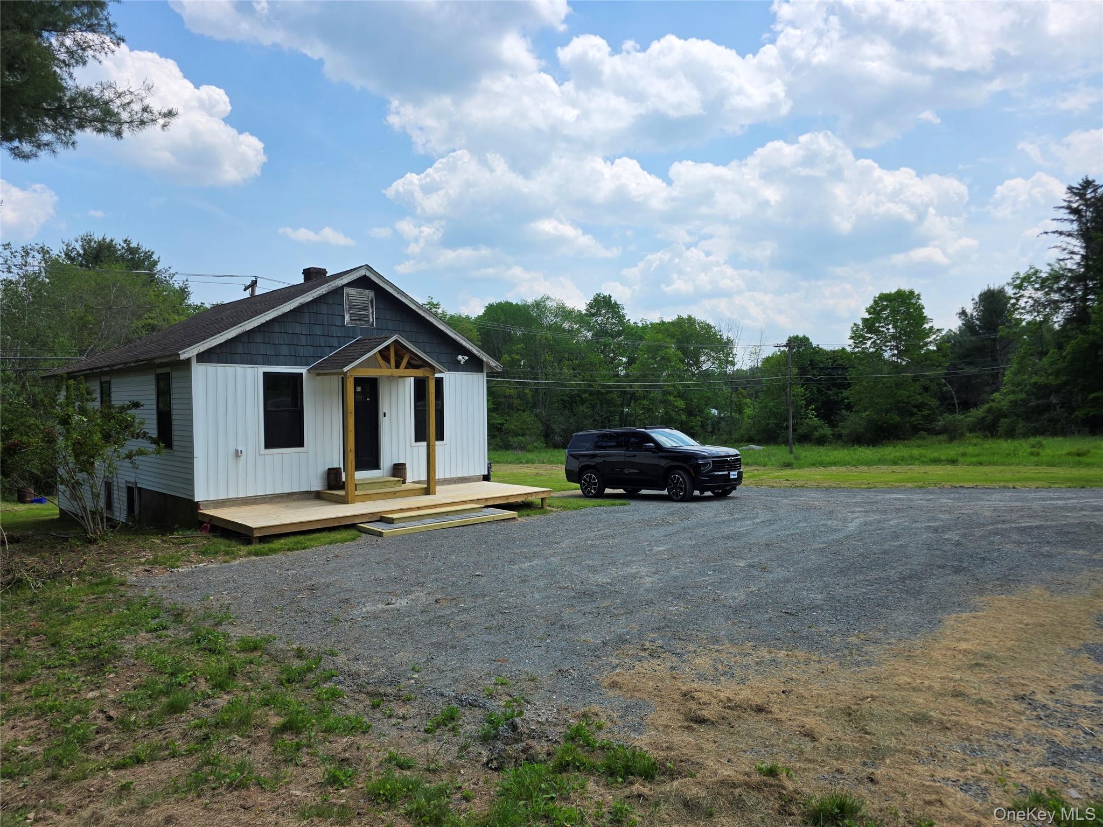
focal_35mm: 23
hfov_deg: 73.9
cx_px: 552
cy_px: 414
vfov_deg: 58.9
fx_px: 733
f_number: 1.7
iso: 80
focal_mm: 6.3
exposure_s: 1/5958
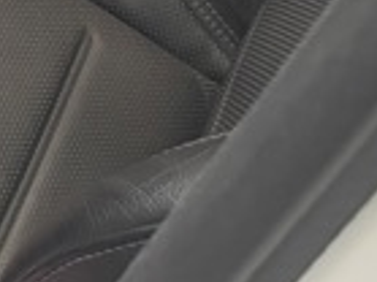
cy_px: -396
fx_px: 1502
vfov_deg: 9.5
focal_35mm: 138
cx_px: -287
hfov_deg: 13.0
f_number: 1.78
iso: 800
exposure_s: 1/33
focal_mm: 6.76
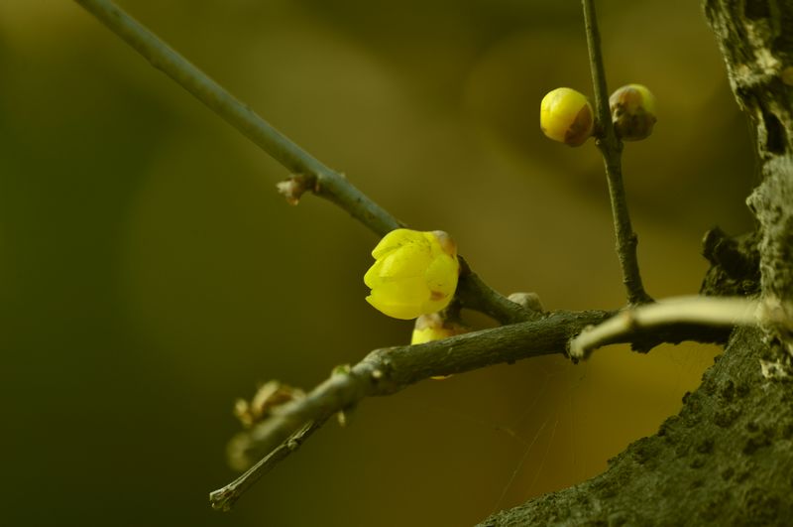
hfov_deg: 4.6
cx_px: 396
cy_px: 264
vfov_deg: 3.0
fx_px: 9898
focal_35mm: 450
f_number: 5.6
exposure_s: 1/125
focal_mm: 300
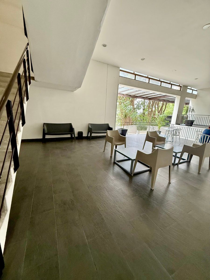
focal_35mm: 14
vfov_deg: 102.1
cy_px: 140
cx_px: 105
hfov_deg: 85.7
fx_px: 113
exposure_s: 1/60
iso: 200
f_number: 2.2
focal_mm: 2.22
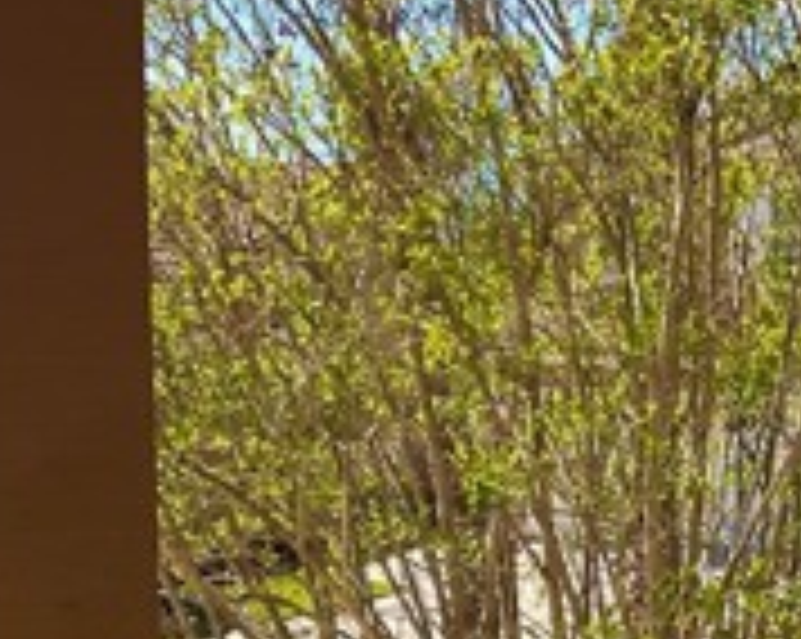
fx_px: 2415
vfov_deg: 15.0
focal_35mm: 102
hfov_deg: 17.9
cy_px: 531
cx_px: 968
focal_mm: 3
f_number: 1.8
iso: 16
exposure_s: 1/1195
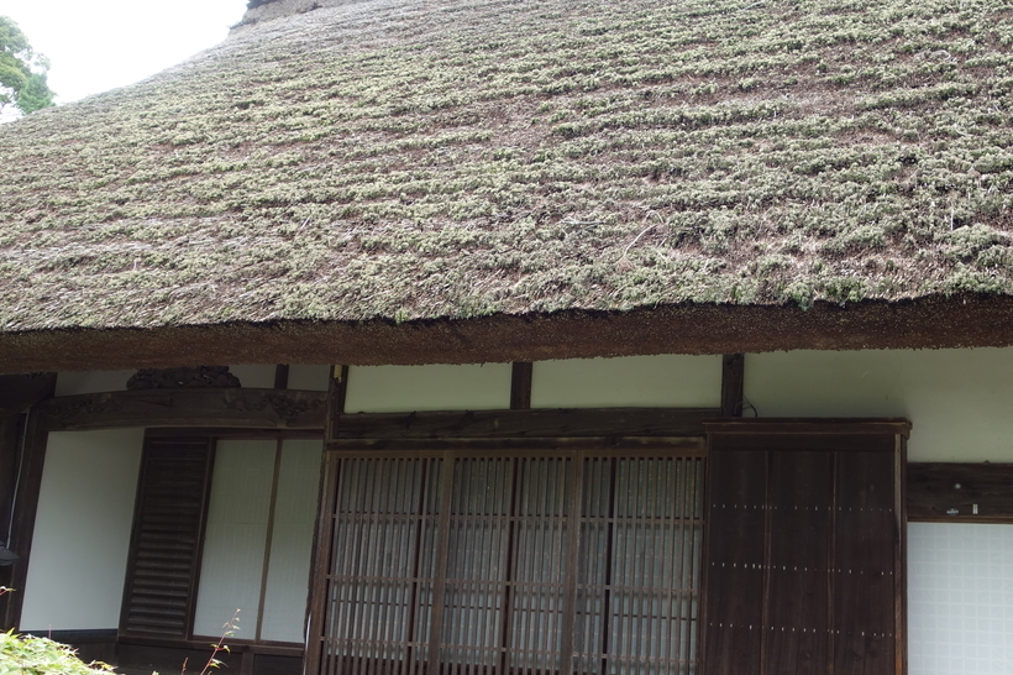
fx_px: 1153
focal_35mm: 41
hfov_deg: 46.9
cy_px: 320
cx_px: 647
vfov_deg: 32.6
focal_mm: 10.4
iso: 125
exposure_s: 1/100
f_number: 3.2
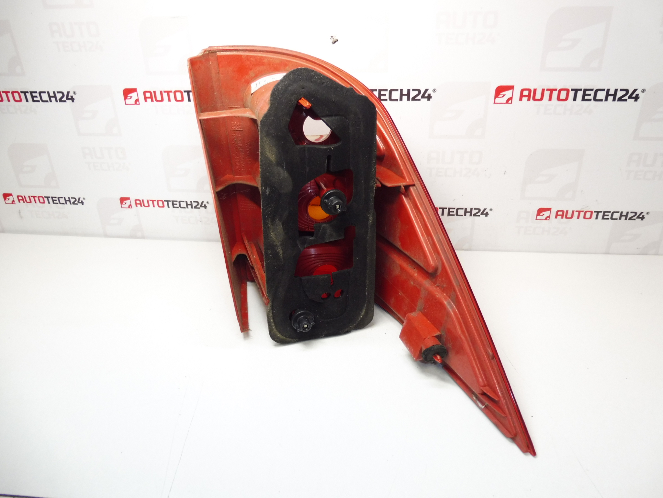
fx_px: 460
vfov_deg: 56.8
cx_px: 332
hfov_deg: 71.6
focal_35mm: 24
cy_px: 249
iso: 200
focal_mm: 4.3
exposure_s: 1/60
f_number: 3.5
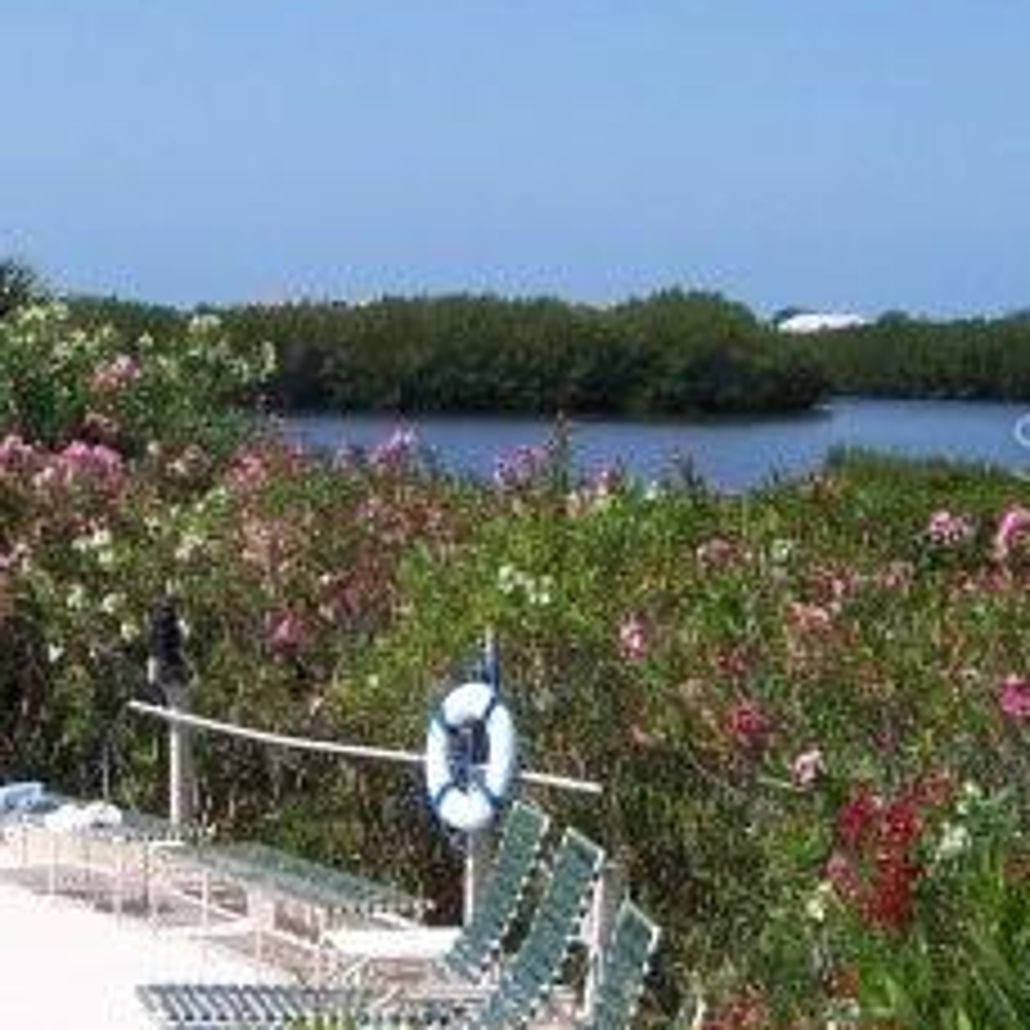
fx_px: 2929
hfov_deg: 19.8
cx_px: 283
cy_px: 445
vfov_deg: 19.9
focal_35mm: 87
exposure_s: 1/500
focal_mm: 7.3
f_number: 5.6
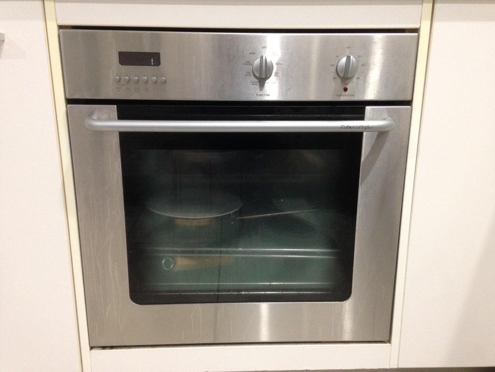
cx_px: 248
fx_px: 472
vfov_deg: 42.9
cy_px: 186
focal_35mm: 33
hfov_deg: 55.4
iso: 320
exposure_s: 1/20
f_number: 2.4
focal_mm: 4.12
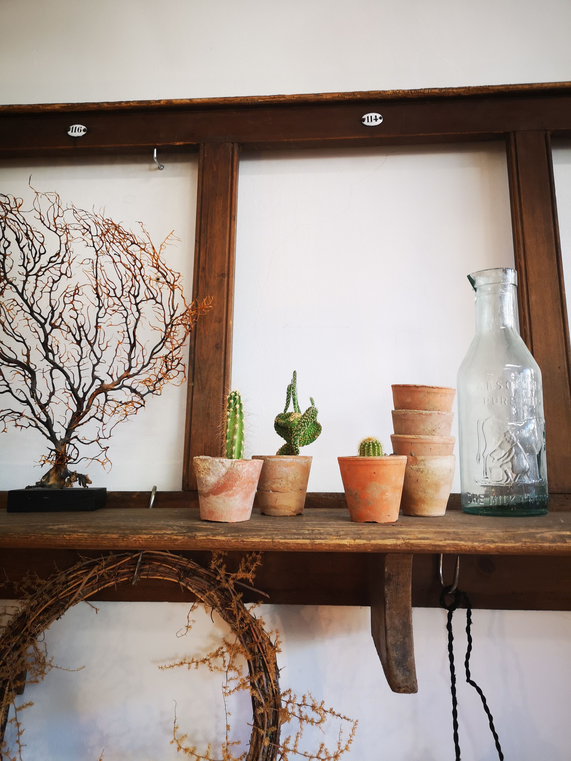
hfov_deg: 51.4
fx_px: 594
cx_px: 286
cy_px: 380
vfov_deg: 65.3
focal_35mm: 27
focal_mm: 3.95
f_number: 1.8
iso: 160
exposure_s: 1/33.3
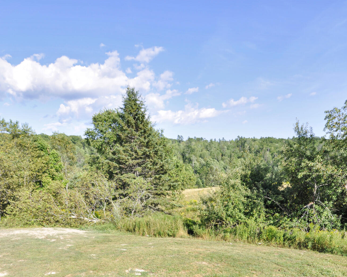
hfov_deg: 66.0
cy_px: 266
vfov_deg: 47.4
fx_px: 267
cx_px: 177
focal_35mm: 26
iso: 200
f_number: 9
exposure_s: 1/200
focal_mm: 12
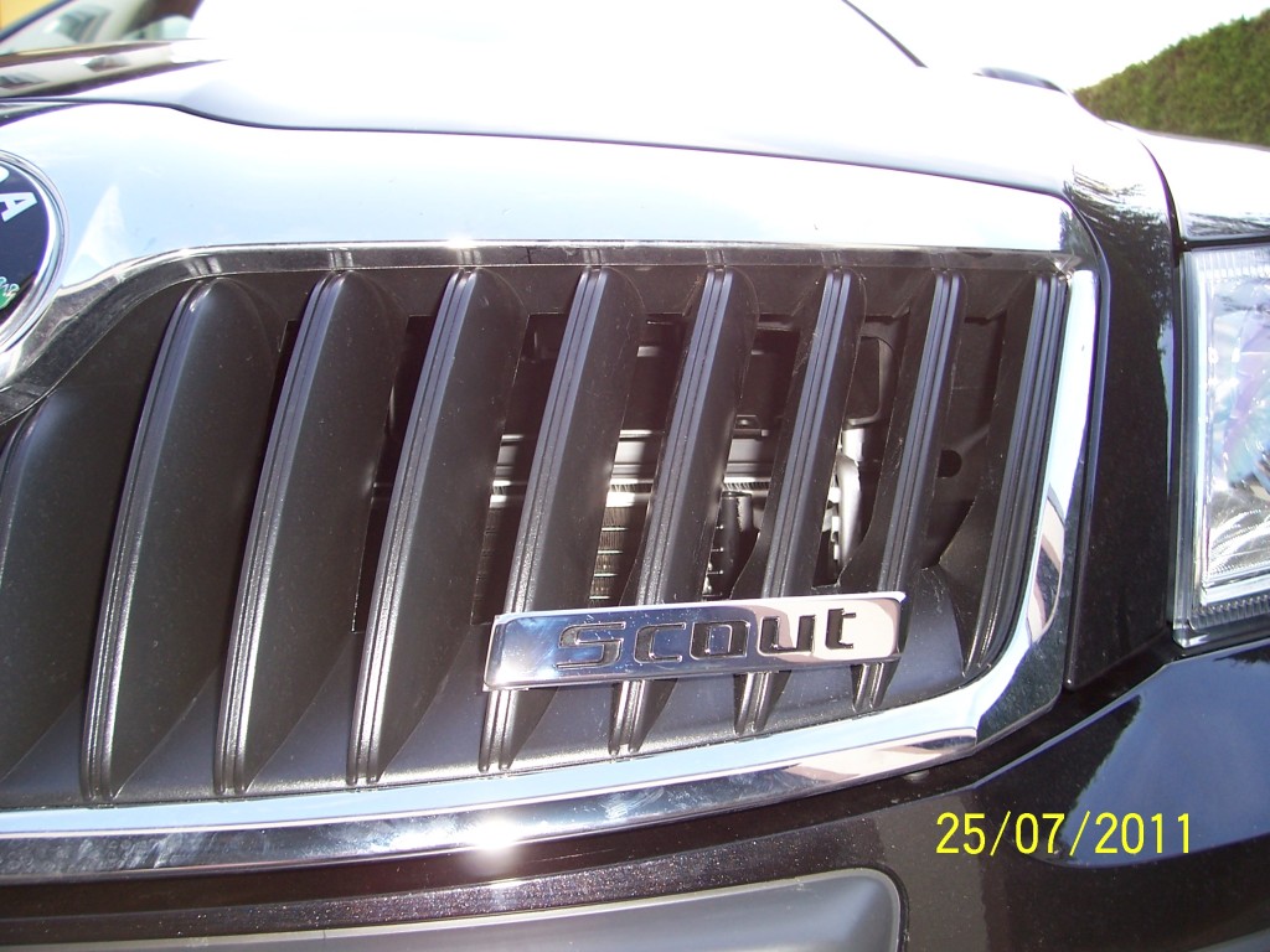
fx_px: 1247
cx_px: 635
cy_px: 476
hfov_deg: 54.0
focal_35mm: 34
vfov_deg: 41.8
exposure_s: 1/60
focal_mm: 5.6
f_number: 2.7
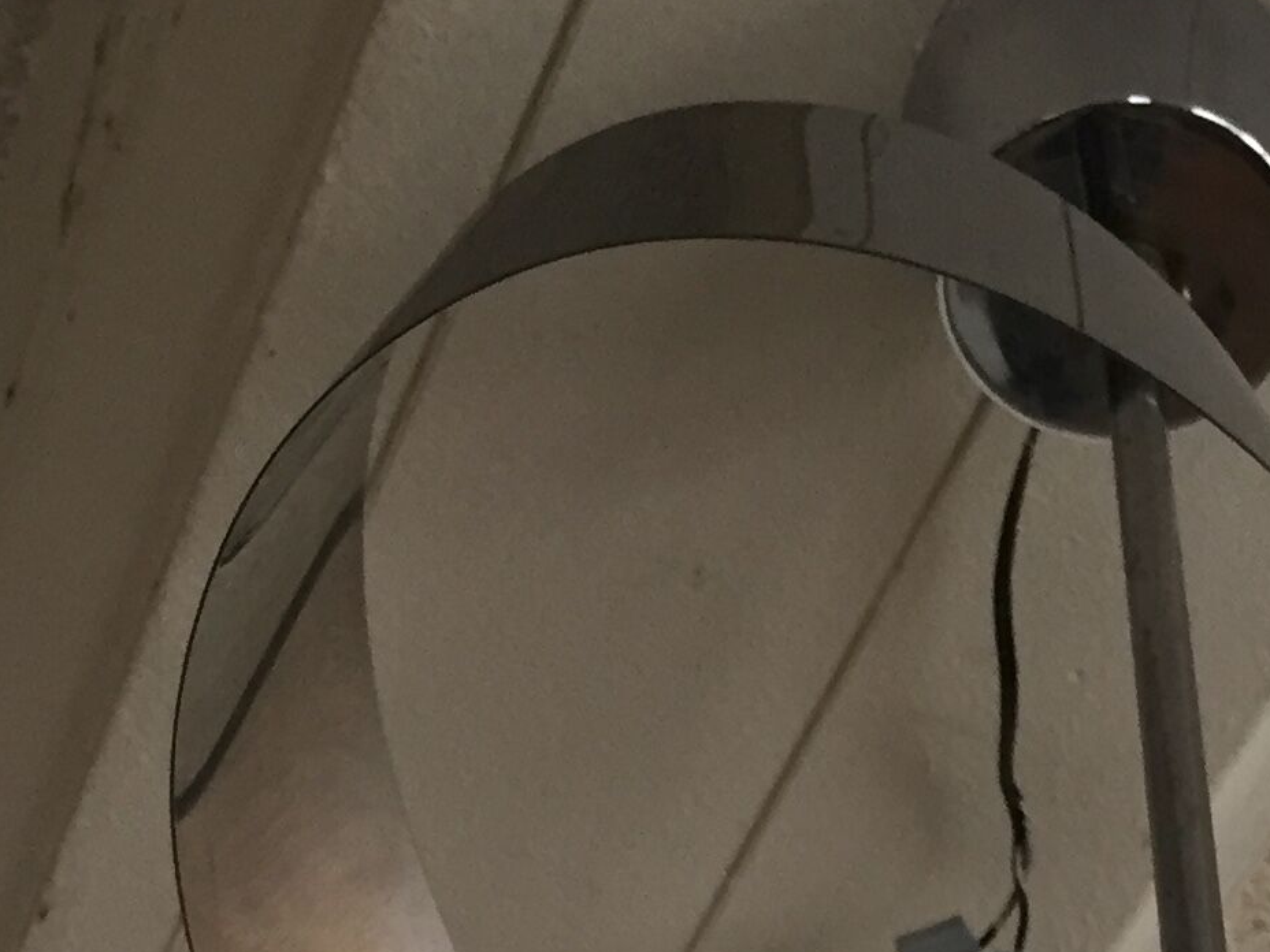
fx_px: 3742
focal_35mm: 102
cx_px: 1155
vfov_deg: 13.4
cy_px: 1573
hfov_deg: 18.9
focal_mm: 4.15
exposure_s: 1/33
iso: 160
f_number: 2.2
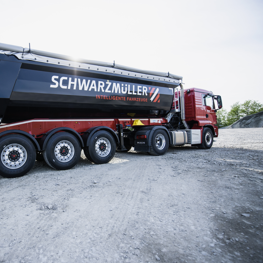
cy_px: 131
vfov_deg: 80.7
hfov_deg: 75.4
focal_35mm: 18
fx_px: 155
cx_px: 68
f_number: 2.8
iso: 200
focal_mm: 14
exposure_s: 1/3200
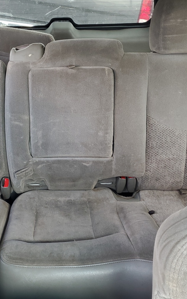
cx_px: 48
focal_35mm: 43
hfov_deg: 29.4
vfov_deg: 46.2
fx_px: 350
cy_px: 159
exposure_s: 1/60.2
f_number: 1.5
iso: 60
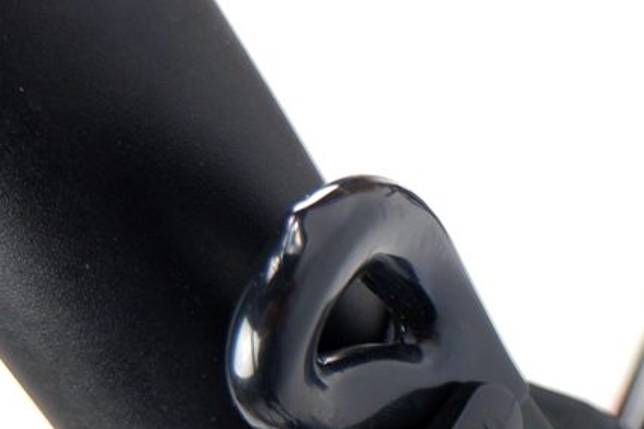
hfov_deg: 15.7
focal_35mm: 130
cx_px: 428
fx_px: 2325
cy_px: 533
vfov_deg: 10.4
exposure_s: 1/60
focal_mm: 27.1
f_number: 4.4
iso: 200
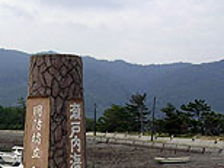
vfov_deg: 16.1
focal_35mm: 89
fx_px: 575
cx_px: 44
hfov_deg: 21.8
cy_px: 178
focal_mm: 5.8
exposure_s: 1/485
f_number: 2.8
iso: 100
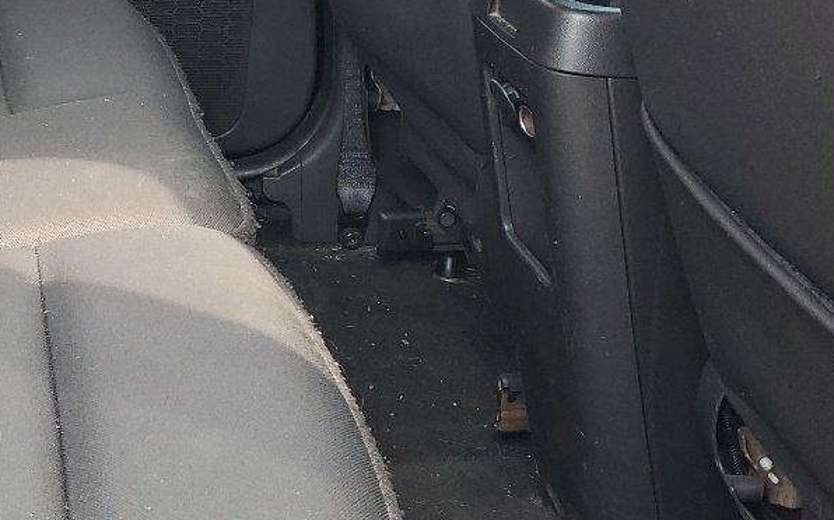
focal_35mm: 74
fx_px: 1681
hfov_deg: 27.1
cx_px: 126
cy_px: 6
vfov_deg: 17.2
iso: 50
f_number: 1.5
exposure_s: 1/135
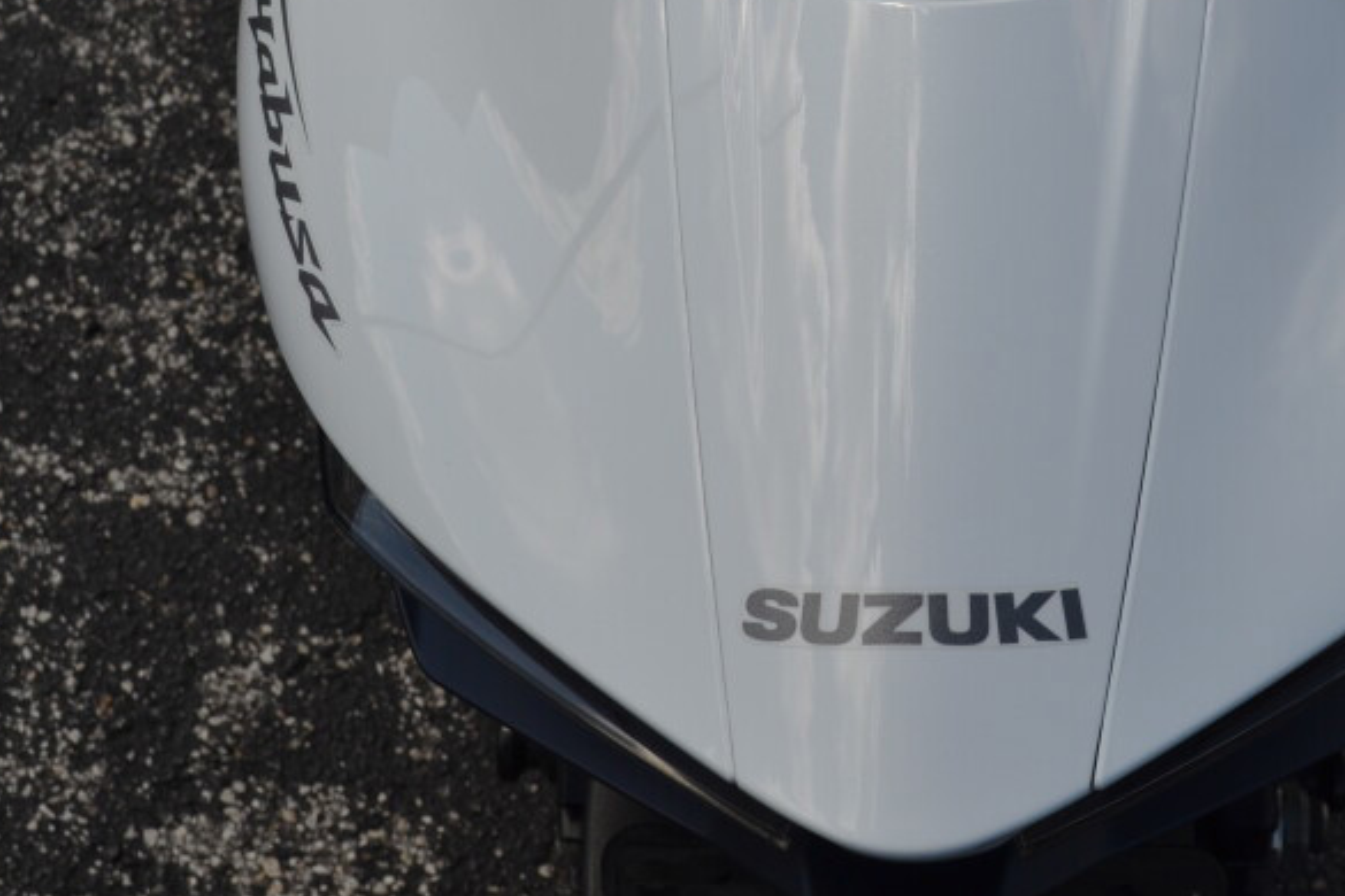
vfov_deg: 16.9
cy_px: 131
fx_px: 2989
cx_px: 940
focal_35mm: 80
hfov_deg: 25.2
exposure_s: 1/250
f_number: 8
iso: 100
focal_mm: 26
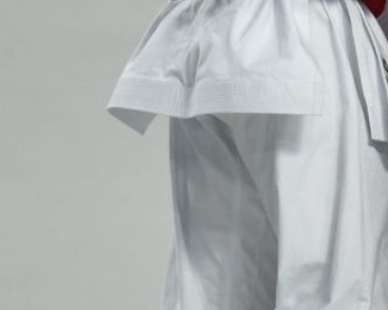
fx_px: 11912
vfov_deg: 1.5
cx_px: 628
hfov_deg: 1.9
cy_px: -228
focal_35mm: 1037
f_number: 2.8
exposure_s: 1/800
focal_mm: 200
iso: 800
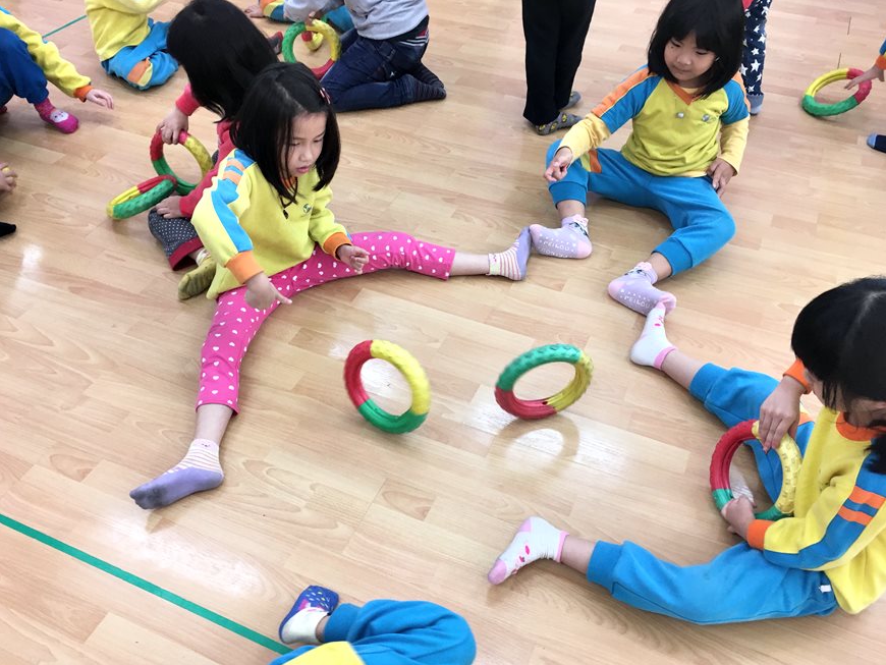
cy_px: 342
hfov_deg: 60.0
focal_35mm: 30
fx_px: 768
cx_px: 441
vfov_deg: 46.8
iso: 40
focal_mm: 4.15
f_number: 2.2
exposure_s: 1/30
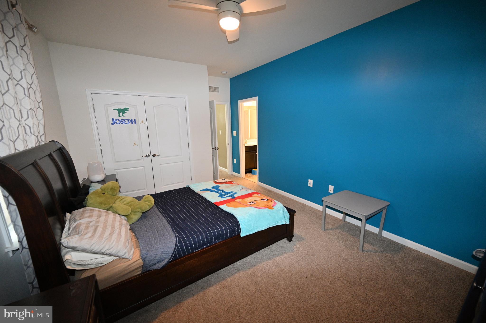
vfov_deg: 81.1
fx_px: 189
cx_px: 243
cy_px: 162
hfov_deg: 104.3
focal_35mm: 14
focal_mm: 14
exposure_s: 1/200
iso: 2000
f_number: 4
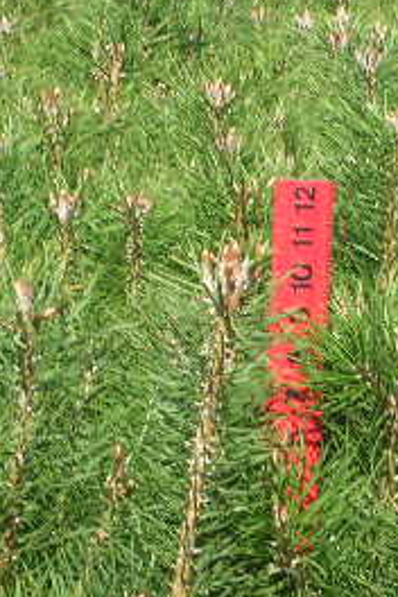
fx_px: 3930
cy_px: 369
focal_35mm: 237
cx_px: 360
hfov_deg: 5.8
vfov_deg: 8.7
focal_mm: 15.7
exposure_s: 1/83.3
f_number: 7.9
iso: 50
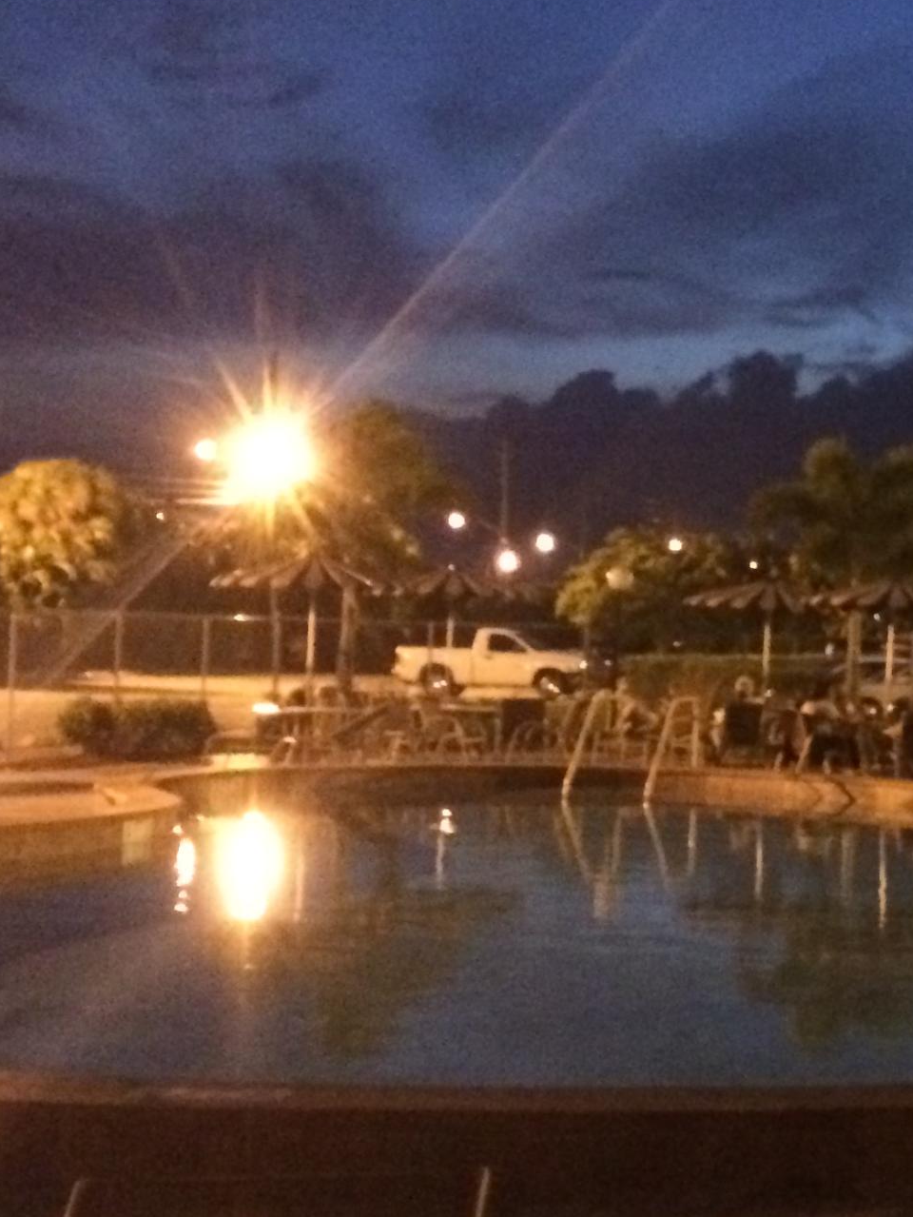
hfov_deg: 20.6
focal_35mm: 68
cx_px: 1011
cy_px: 523
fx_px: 2390
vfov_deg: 28.5
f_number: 2.2
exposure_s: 1/15
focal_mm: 4.15
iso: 800
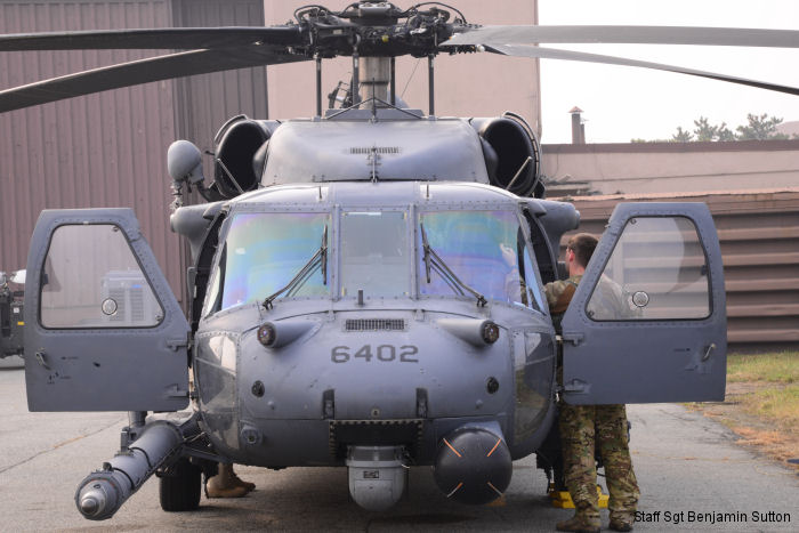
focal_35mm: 105
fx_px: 2331
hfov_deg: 19.5
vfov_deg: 13.0
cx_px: 400
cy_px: 266
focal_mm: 105
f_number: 20
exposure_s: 1/60
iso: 800
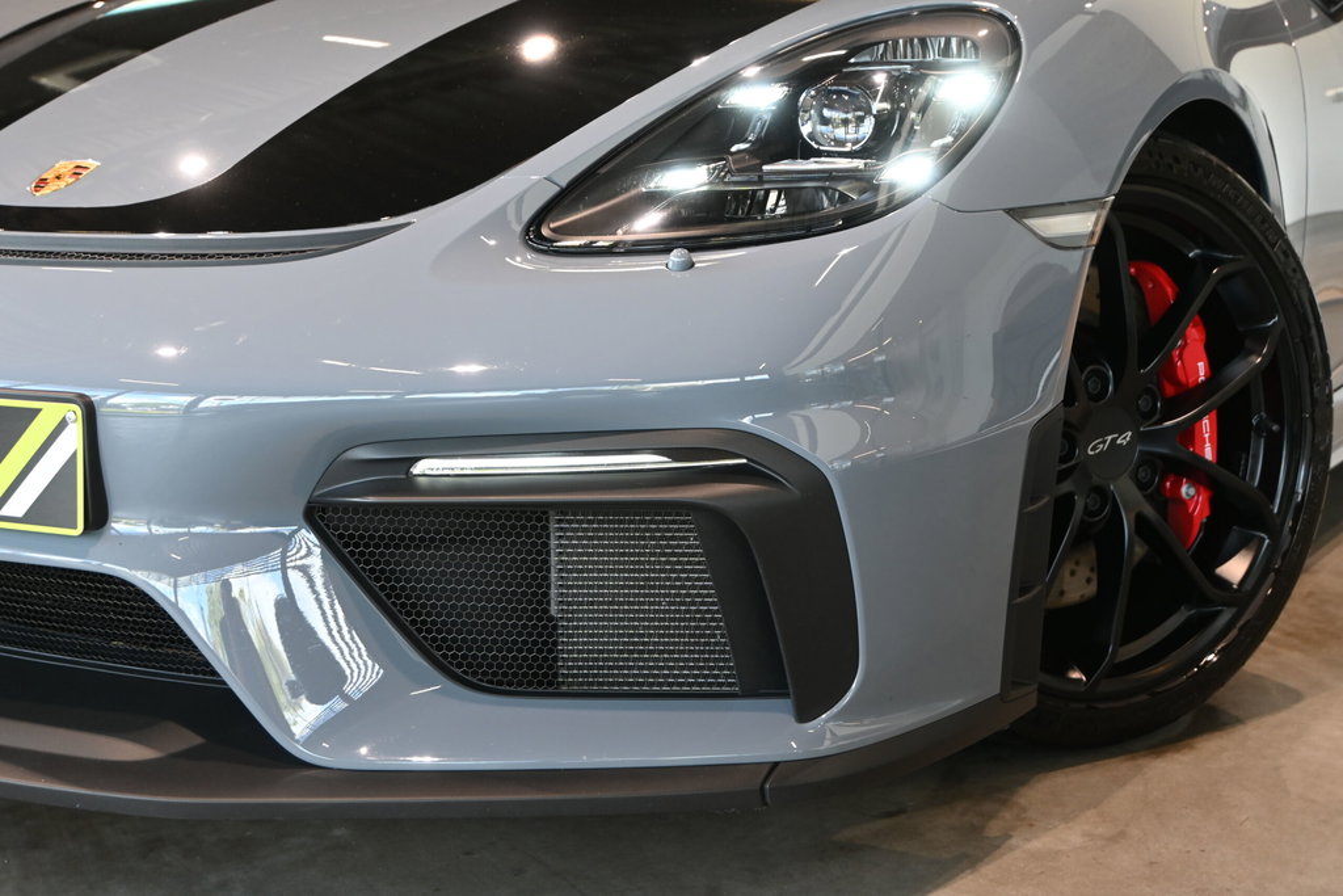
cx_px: 672
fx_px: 2015
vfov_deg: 25.1
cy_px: 448
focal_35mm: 54
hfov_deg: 36.9
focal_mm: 36
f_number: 5.3
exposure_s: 1/60
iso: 500
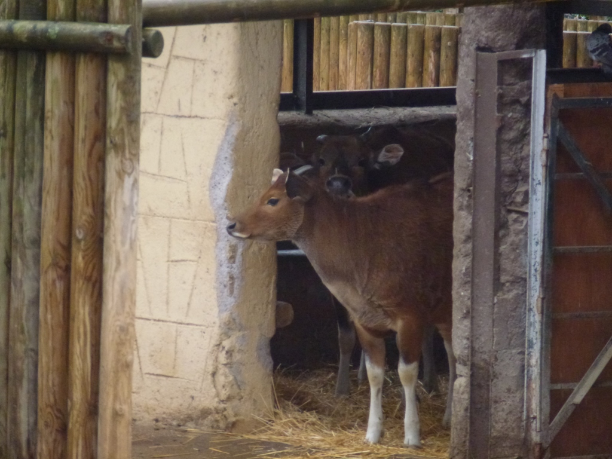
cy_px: 230
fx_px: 6276
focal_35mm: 355
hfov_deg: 5.6
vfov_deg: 4.2
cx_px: 306
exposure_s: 1/250
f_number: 5.9
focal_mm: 63.6
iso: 640
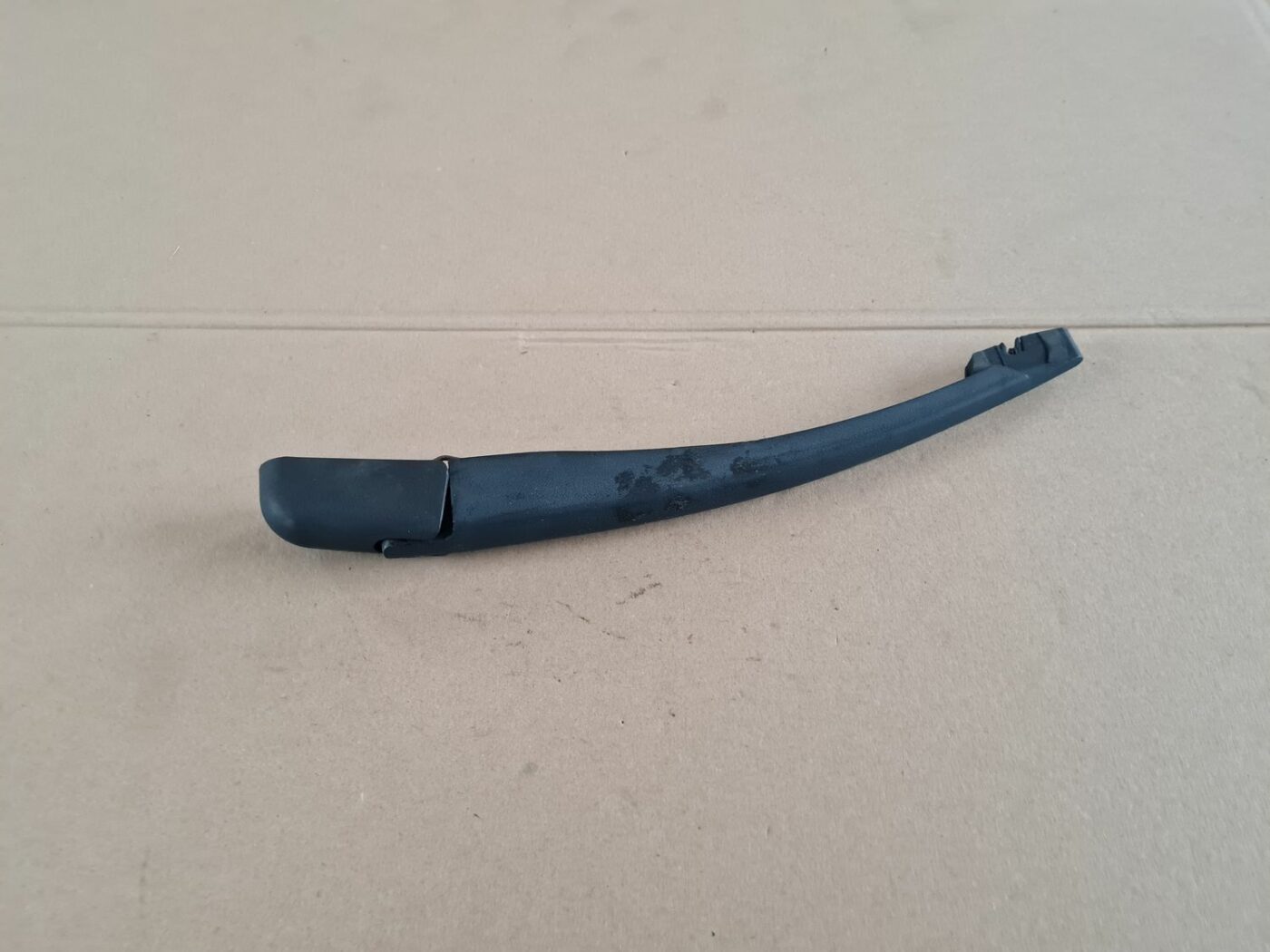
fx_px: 954
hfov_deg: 67.3
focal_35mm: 26
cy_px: 476
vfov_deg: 53.1
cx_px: 635
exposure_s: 1/50
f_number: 1.8
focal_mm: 5.4
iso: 400
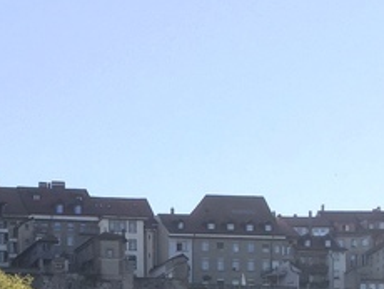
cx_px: -8
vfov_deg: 10.6
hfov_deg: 15.0
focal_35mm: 129
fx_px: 1433
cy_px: 558
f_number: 2.2
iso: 32
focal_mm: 4.15
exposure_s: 1/542
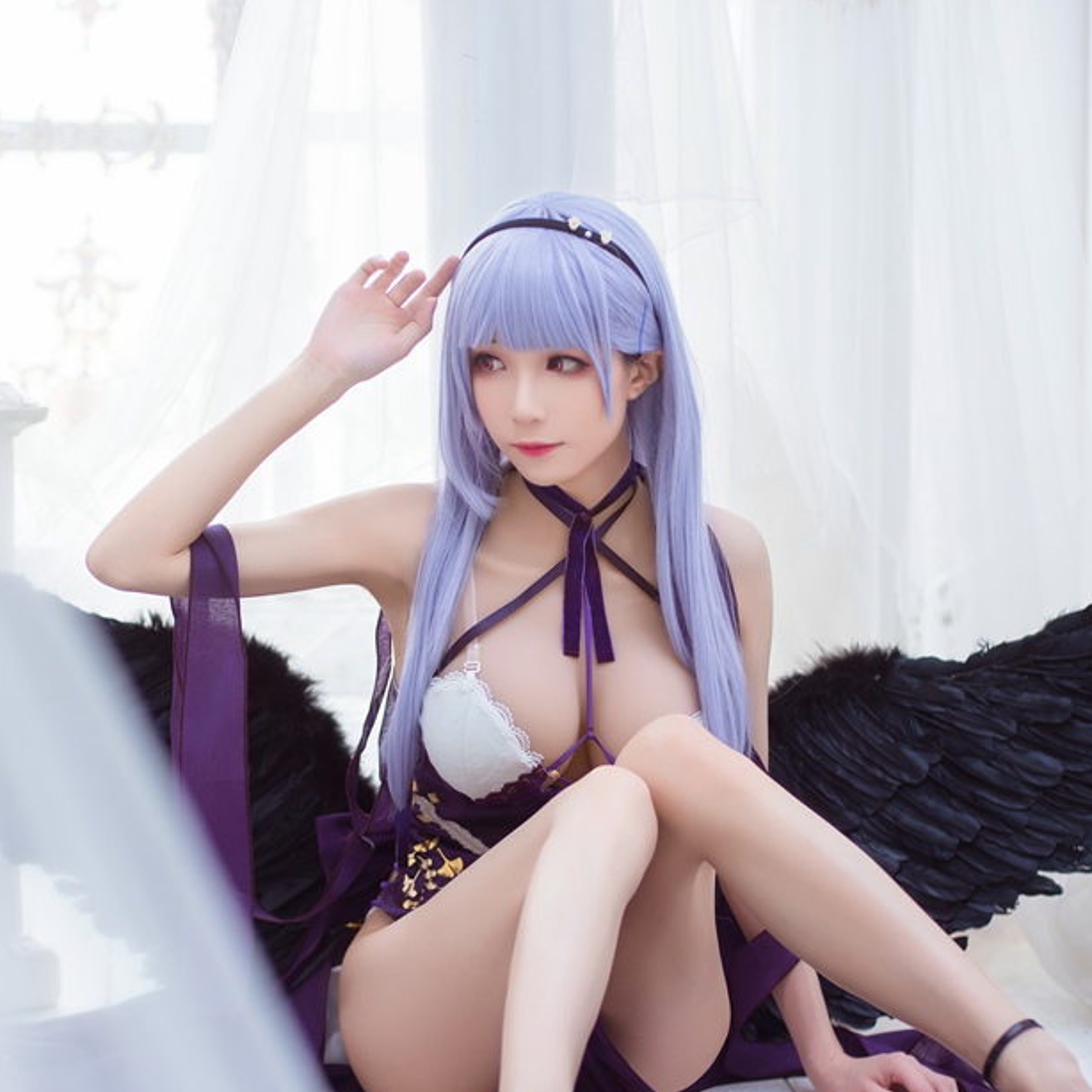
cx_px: 434
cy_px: 695
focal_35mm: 90
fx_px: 3212
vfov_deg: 19.3
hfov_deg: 19.3
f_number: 2.5
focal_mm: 50
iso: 200
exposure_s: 1/200
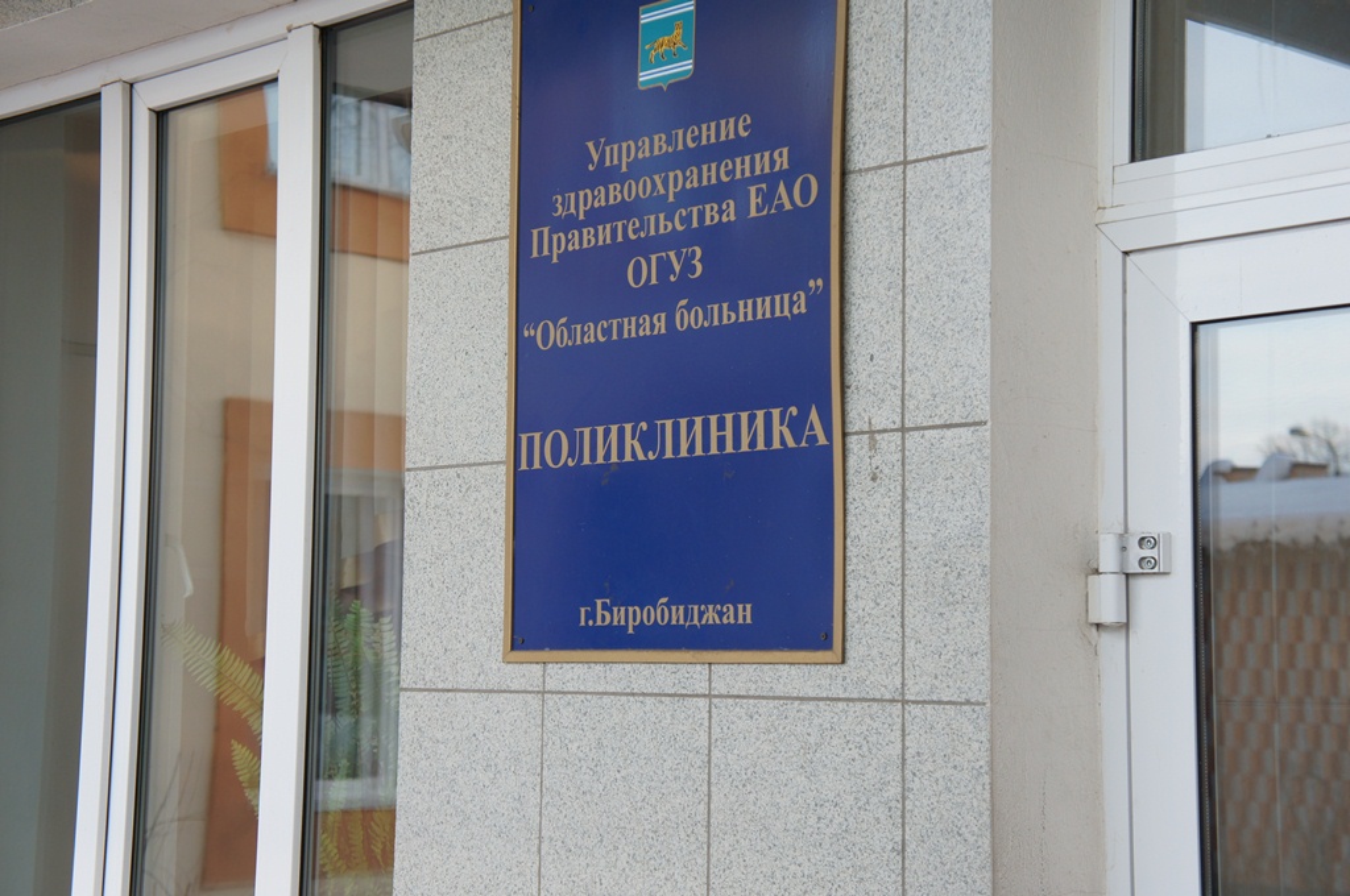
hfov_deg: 31.9
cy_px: 448
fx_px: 2359
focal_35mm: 63
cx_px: 675
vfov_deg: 21.5
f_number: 5
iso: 200
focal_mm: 42
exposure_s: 1/160
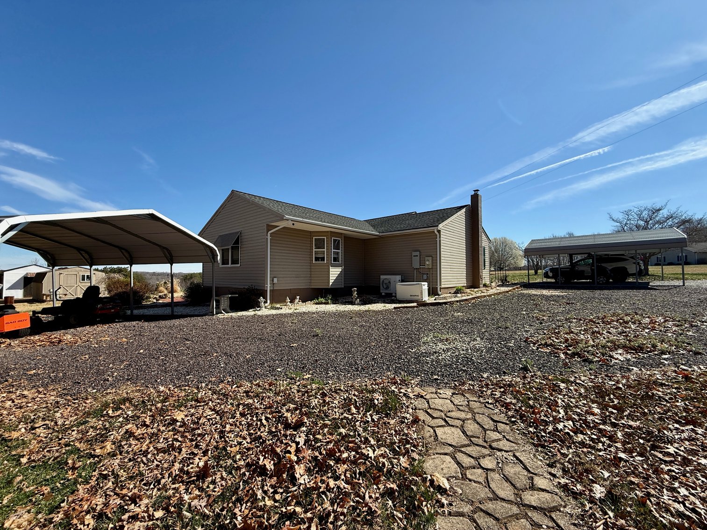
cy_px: 265
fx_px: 286
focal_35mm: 14
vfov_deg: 85.7
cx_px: 354
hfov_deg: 102.1
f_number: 2.2
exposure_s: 1/1656
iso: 50
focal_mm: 2.22
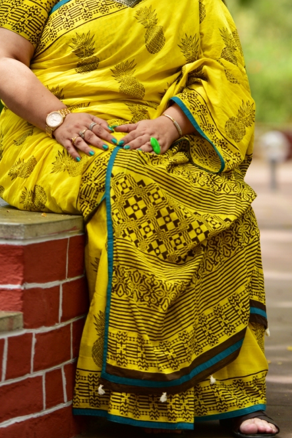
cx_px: 141
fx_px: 2288
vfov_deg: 10.9
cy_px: 119
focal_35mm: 188
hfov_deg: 7.3
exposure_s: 1/800
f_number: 2.8
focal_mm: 122
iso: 100
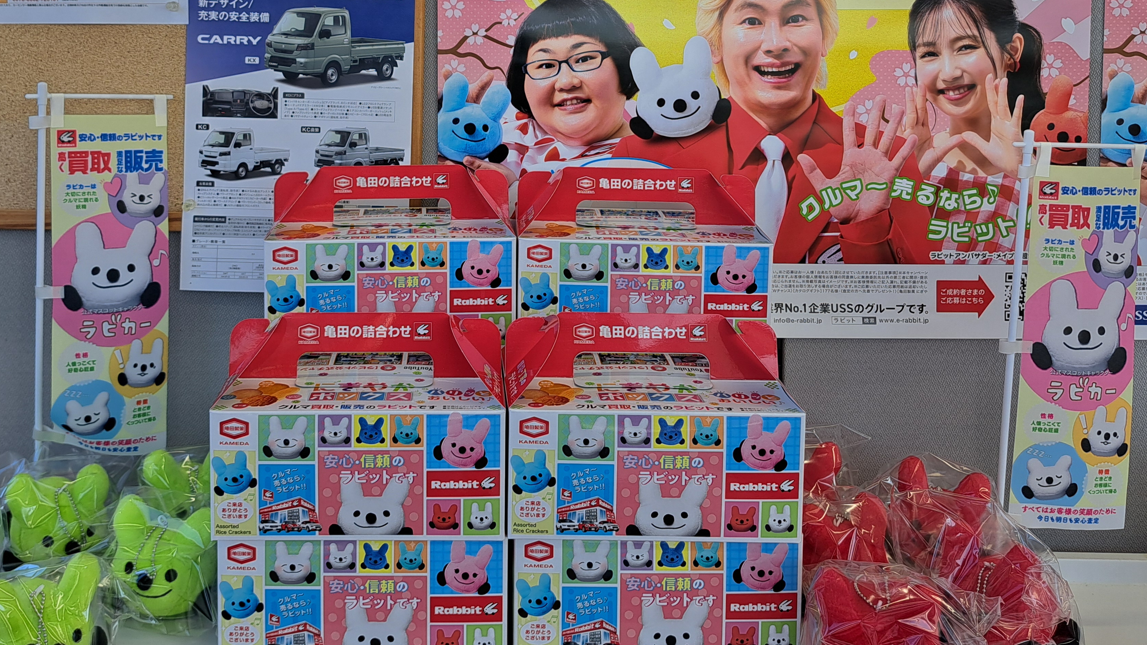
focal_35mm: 36
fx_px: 1095
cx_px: 457
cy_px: 94
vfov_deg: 31.6
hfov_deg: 54.9
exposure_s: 1/143
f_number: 1.8
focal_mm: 5.23
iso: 50
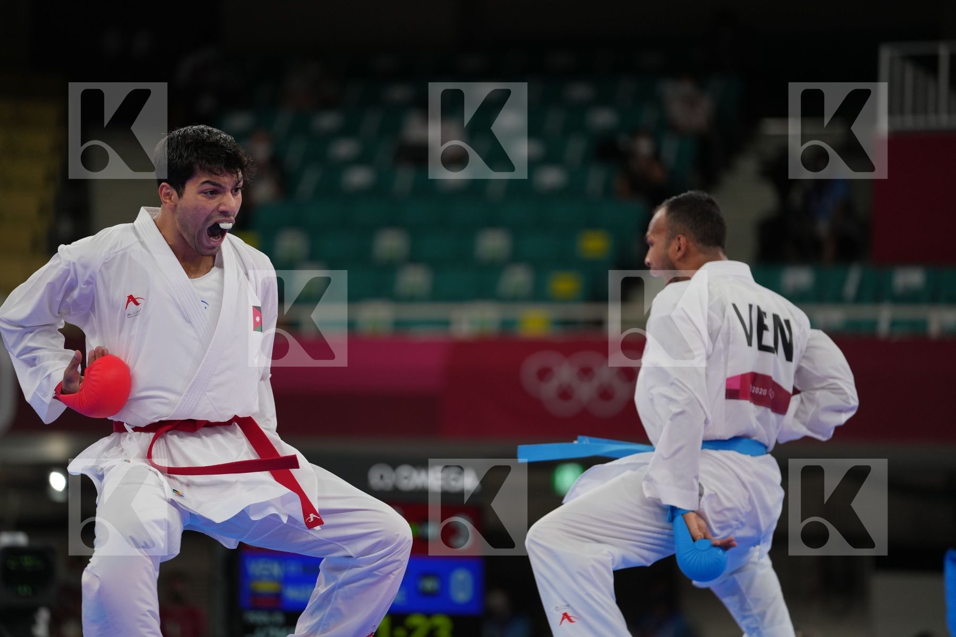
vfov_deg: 7.7
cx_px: 478
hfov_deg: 11.5
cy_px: 318
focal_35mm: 178
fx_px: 4727
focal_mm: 178
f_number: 2.8
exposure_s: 1/1000
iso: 500
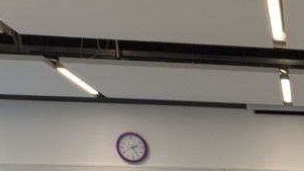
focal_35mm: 104
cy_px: 450
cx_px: 545
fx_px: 838
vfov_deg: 9.8
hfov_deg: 17.0
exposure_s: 1/25
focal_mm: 6.81
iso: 33
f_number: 1.85
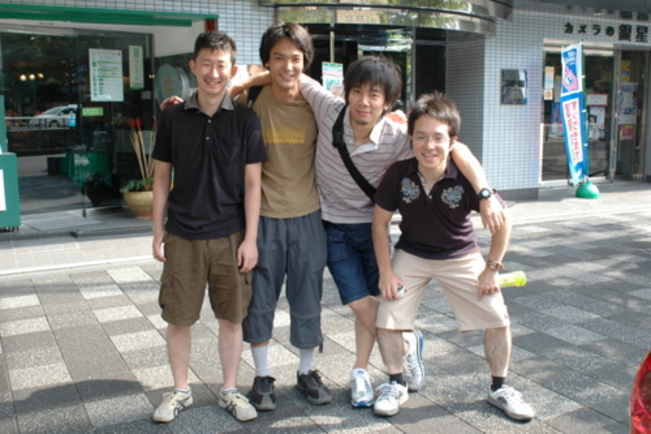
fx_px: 651
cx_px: 326
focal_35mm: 36
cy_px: 217
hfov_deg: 53.1
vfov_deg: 36.8
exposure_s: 1/90
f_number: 5.6
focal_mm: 24
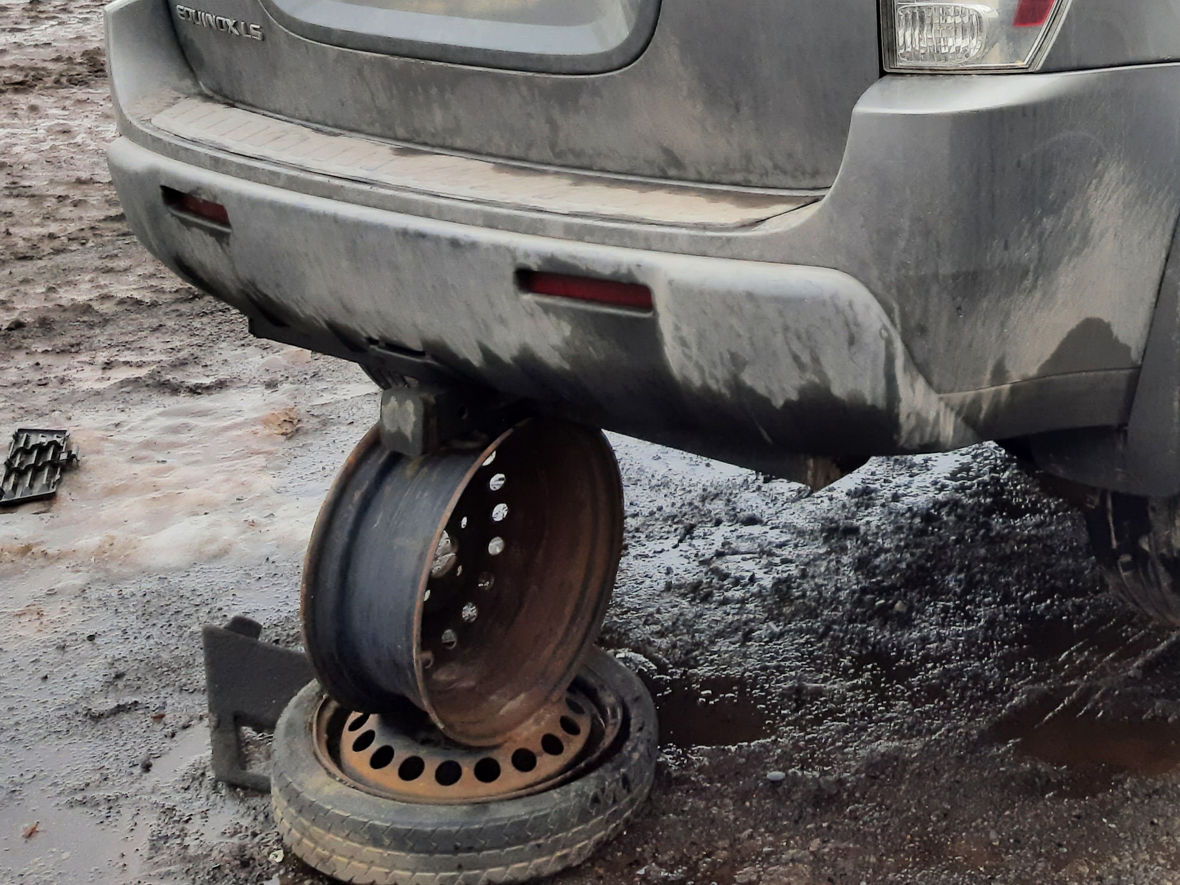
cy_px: 4
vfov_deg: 26.6
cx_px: 982
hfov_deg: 35.4
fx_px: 1773
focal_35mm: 52
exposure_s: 1/120
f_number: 1.7
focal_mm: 3.92
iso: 50
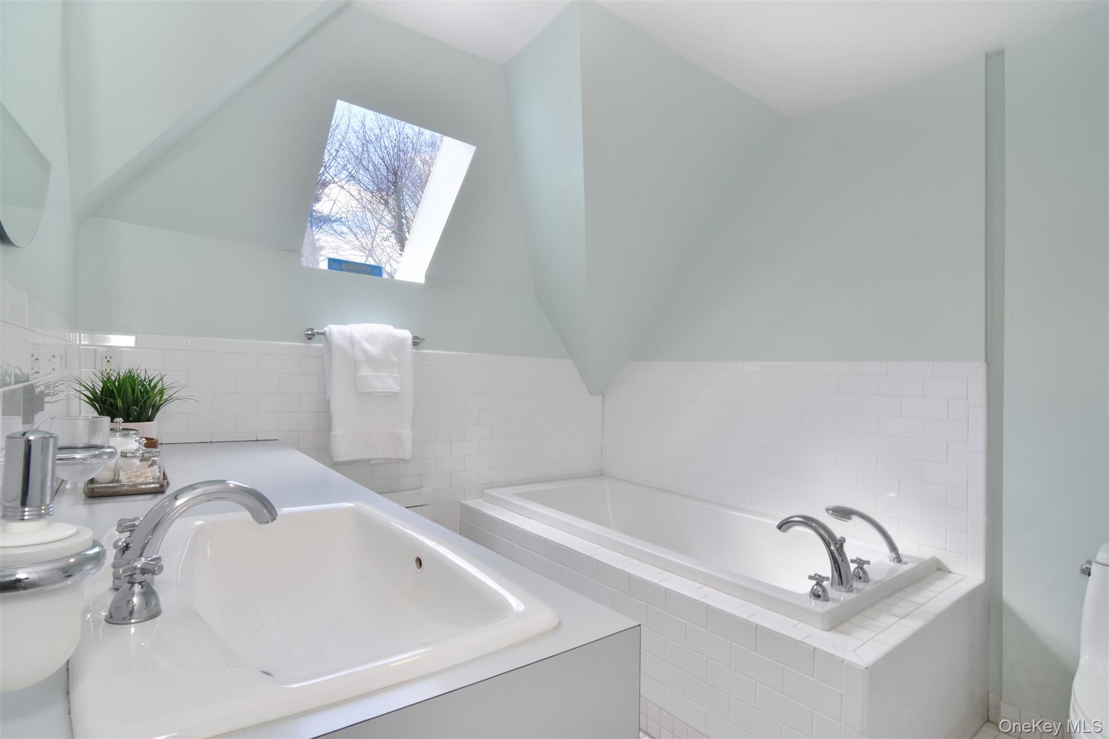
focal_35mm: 16
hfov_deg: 95.0
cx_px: 554
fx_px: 508
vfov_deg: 72.0
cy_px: 370
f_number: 11
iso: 640
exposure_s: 1/160
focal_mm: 11
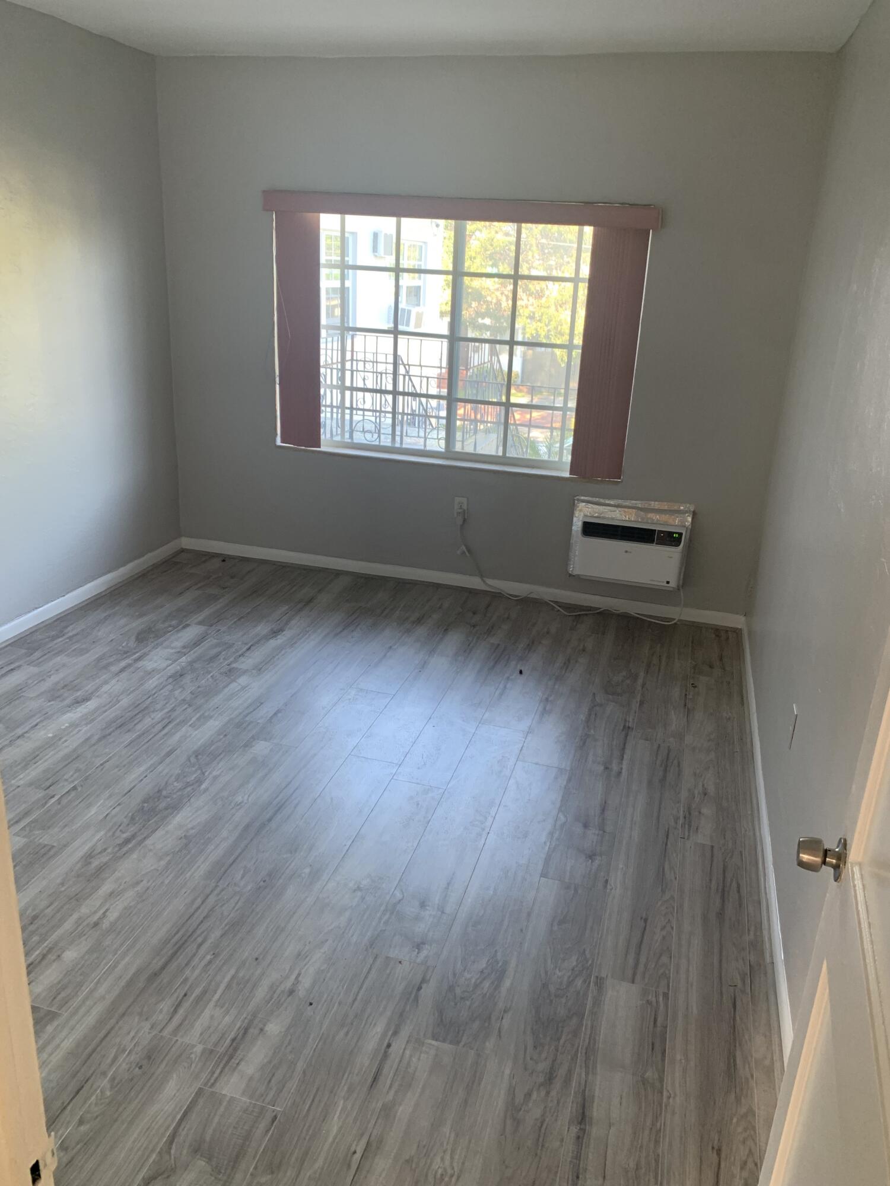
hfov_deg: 53.1
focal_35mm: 26
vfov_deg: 67.3
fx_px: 891
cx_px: 445
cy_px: 593
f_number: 1.8
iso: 100
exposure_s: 1/76
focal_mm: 4.25
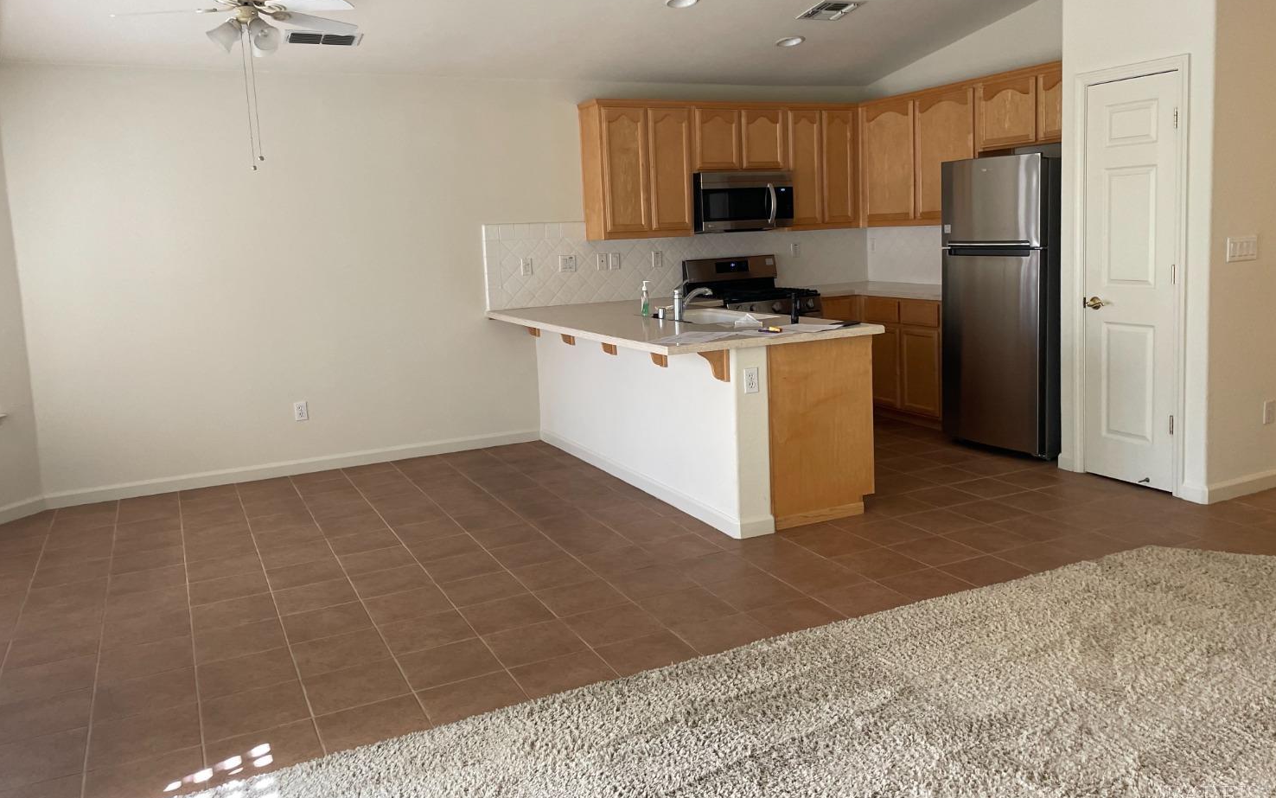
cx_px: 632
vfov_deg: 44.5
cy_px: 350
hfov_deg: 66.5
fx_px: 974
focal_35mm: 28
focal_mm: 4.2
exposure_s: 1/118
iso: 125
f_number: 1.6
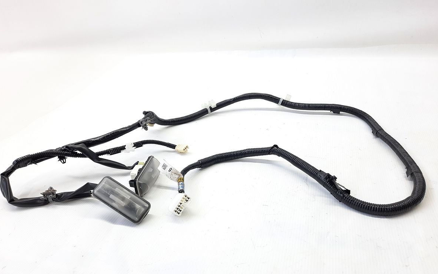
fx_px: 322
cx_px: 216
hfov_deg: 68.4
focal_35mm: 27
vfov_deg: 45.9
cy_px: 156
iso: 80
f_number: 2
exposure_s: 1/50
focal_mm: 4.6
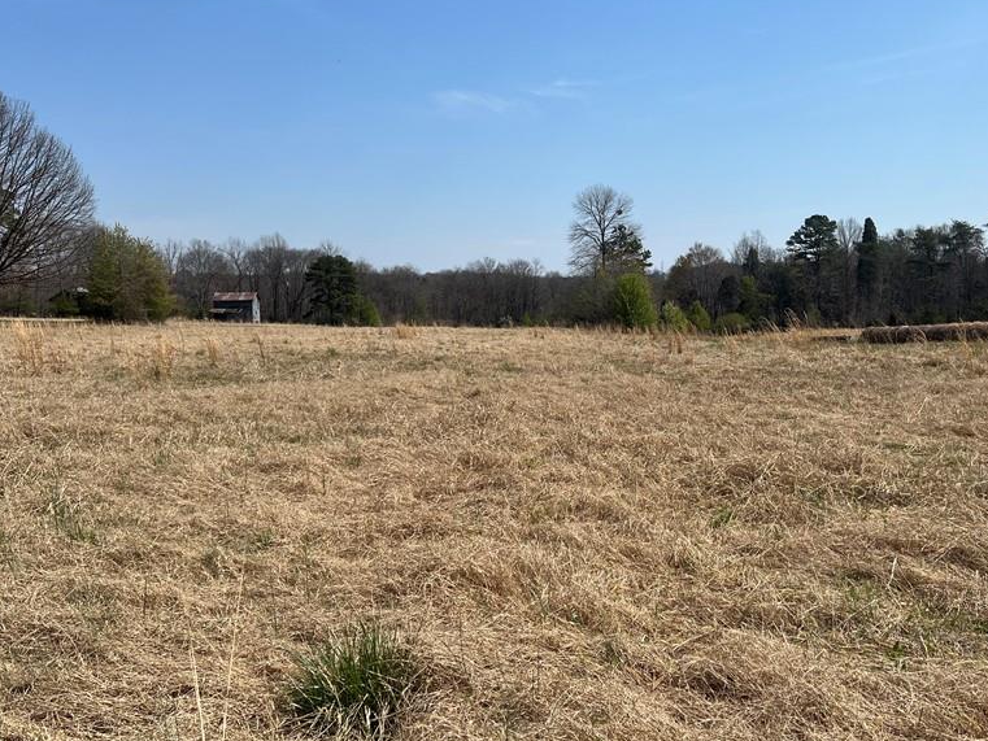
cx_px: 509
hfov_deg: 52.6
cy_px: 361
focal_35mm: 35
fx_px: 999
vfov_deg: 40.7
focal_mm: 5.7
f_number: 1.5
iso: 50
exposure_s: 1/7463
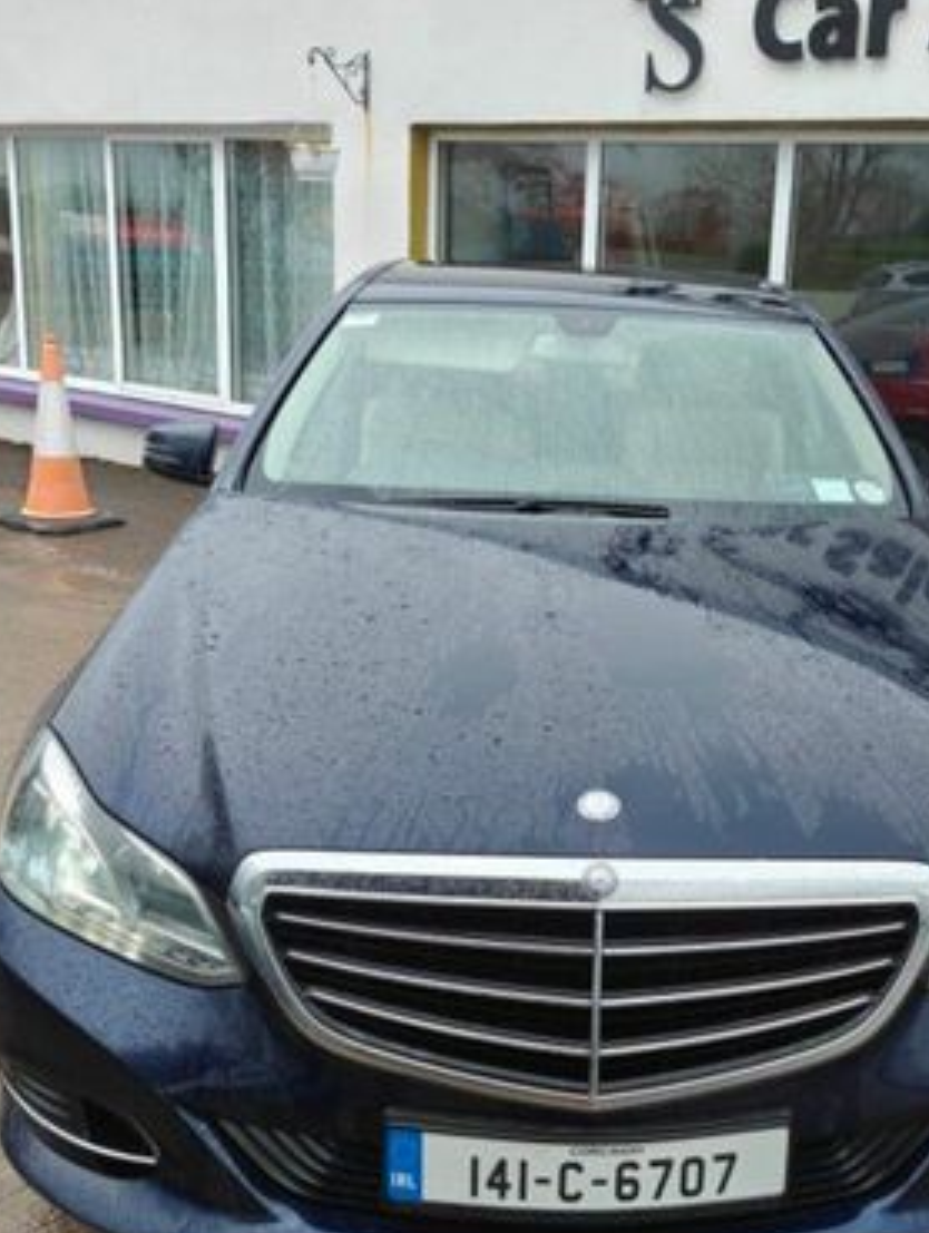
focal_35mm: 39
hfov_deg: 36.4
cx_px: 648
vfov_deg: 47.8
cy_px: 622
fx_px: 1392
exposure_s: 1/120
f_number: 1.7
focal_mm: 6.06
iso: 64
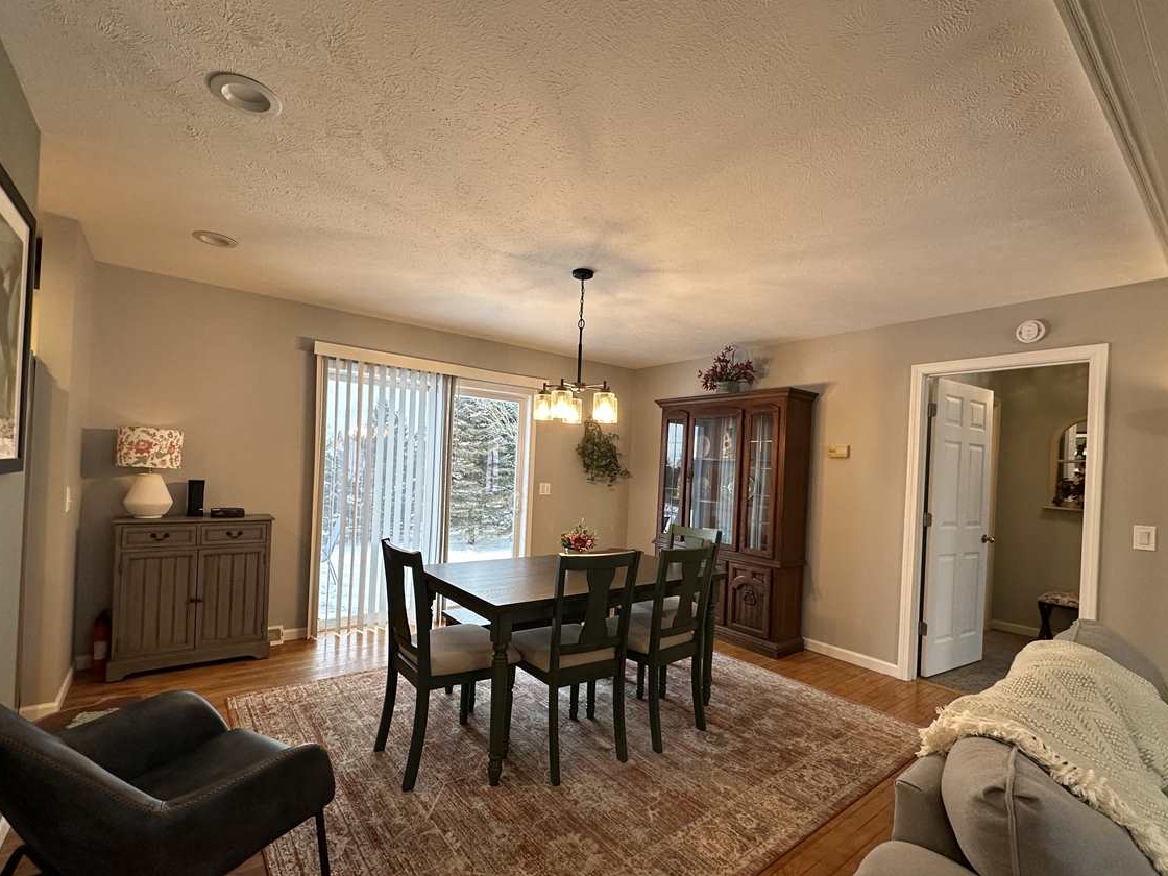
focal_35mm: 16
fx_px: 540
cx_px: 578
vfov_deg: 78.0
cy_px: 468
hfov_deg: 94.5
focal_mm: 2.22
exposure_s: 1/120
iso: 200
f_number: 2.2
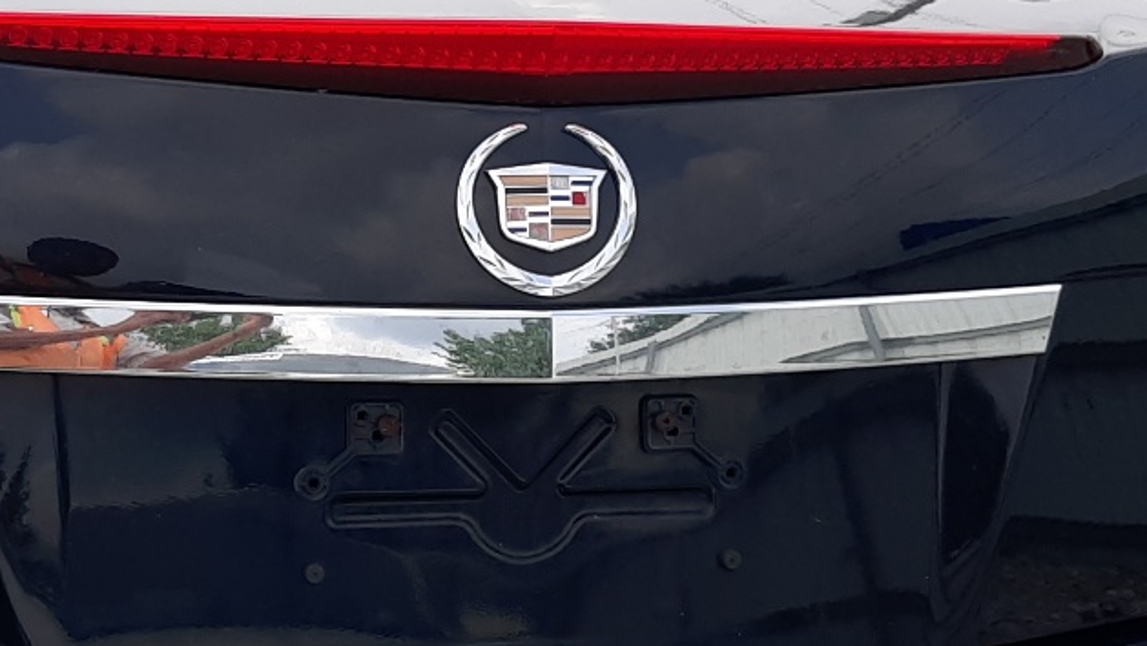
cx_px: 385
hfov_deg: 29.2
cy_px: 411
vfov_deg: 16.7
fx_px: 2190
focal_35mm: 72
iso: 40
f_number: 1.7
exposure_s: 1/1429
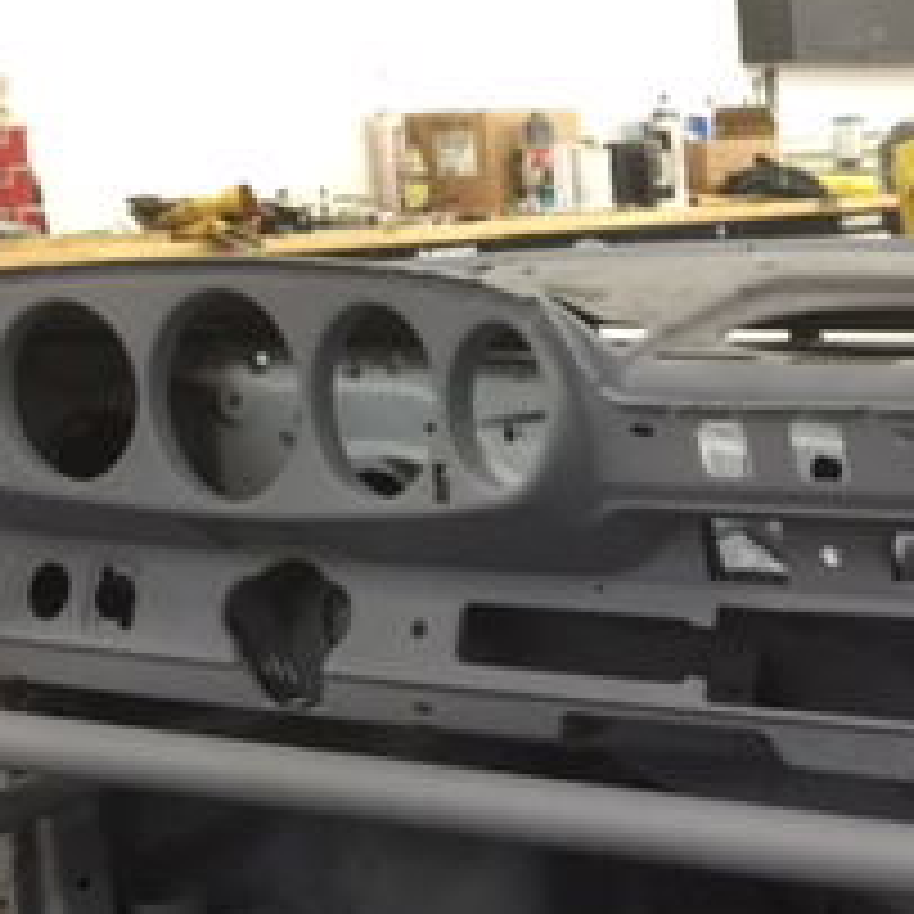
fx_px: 2420
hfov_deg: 20.7
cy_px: 905
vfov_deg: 20.7
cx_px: 928
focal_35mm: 81
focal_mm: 4.15
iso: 40
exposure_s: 1/15
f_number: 2.2
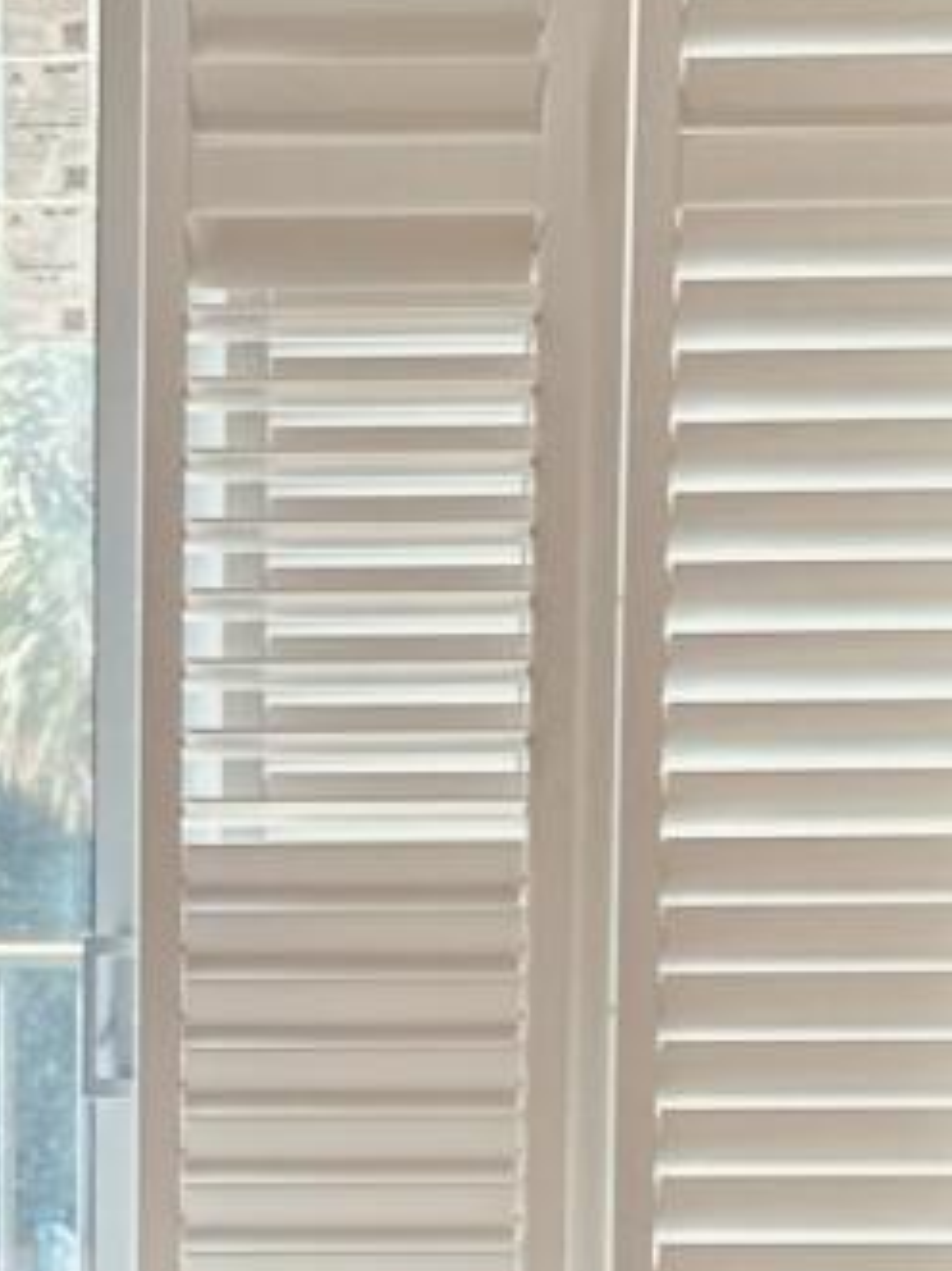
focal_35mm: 145
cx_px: -154
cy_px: 1302
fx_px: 5320
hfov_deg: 10.1
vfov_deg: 13.4
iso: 64
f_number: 1.78
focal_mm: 6.86
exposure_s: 1/120
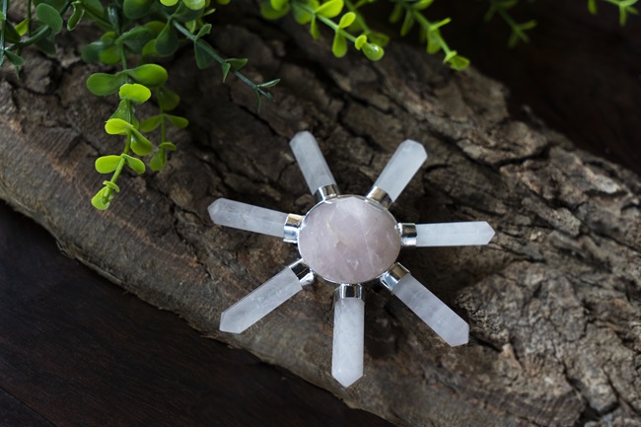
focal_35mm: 70
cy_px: 214
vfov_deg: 19.4
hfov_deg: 28.9
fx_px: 1246
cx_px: 320
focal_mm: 70
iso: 1000
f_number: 6.3
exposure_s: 1/160
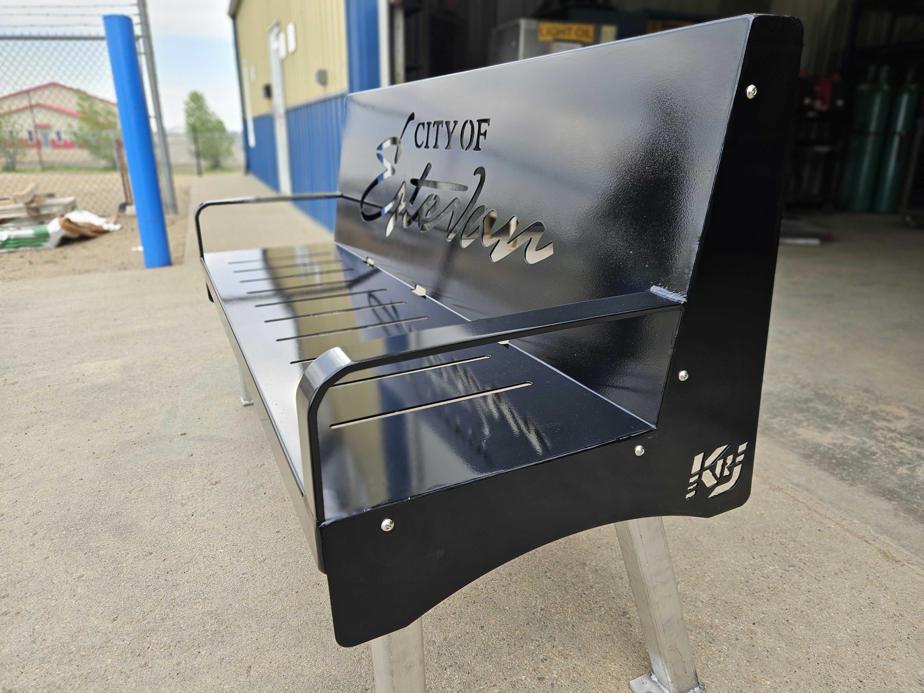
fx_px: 614
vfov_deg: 58.9
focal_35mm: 23
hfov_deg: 73.9
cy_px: 346
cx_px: 462
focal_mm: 5.4
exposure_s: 1/215
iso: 25
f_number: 1.8
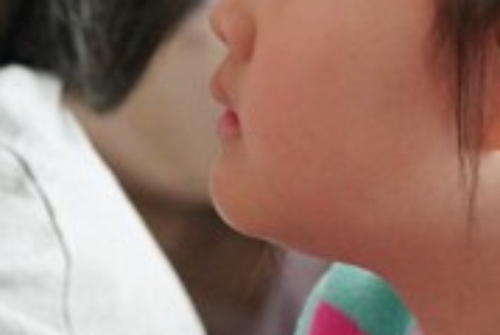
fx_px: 9279
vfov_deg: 2.1
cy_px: 142
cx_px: 84
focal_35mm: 667
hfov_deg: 3.1
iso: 6400
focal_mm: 133
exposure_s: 1/160
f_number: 4
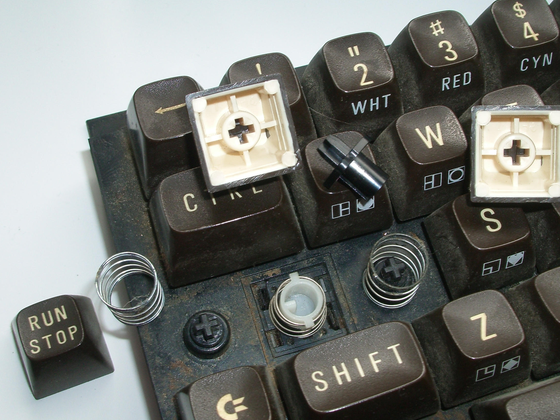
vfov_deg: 26.6
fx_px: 890
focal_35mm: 55
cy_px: 207
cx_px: 293
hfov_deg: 34.9
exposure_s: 1/60
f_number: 5
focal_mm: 8.2
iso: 80
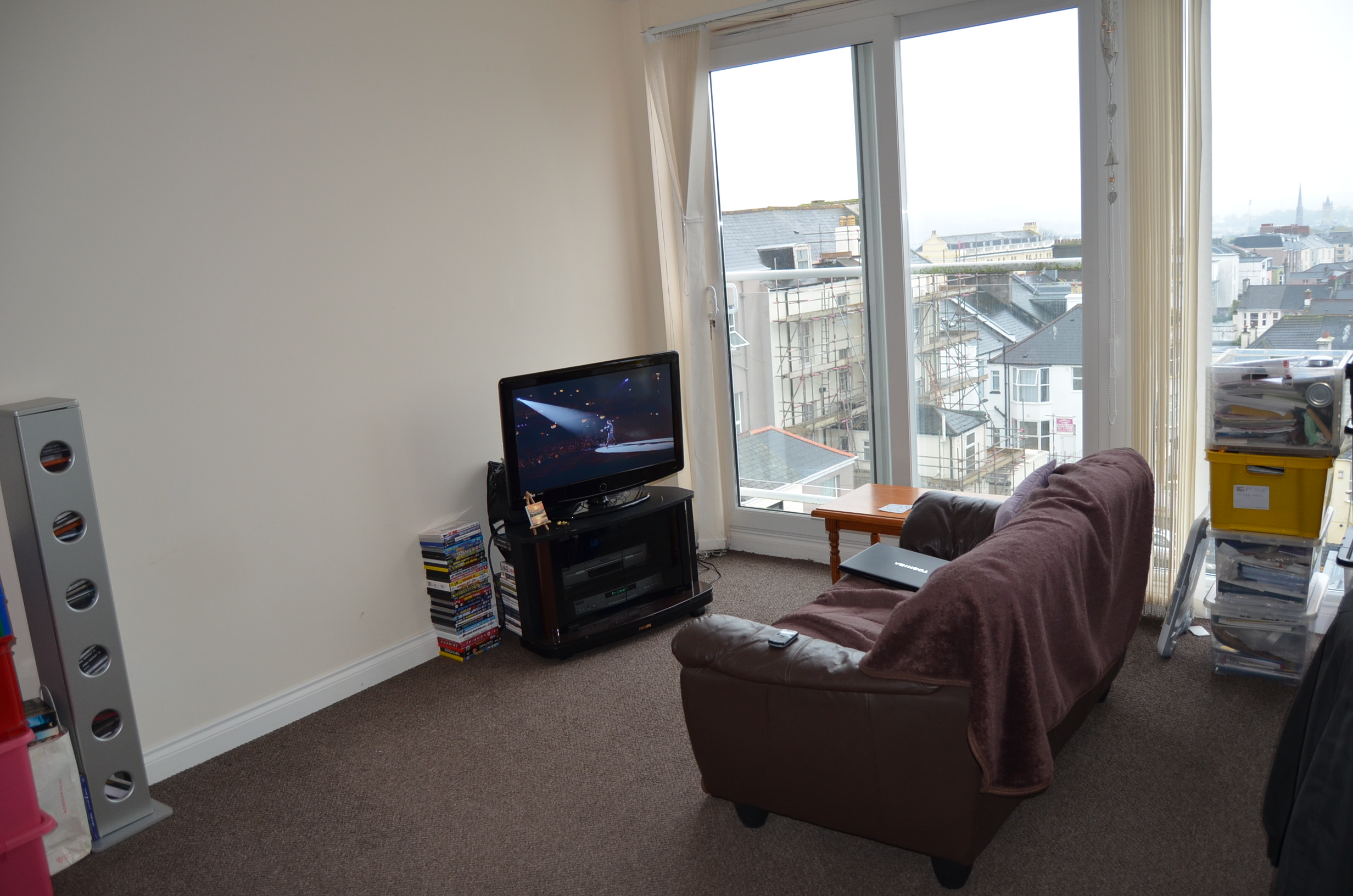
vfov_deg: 47.7
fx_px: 1013
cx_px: 676
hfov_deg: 67.5
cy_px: 448
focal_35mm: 27
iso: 400
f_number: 3.5
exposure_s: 1/125
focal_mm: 18
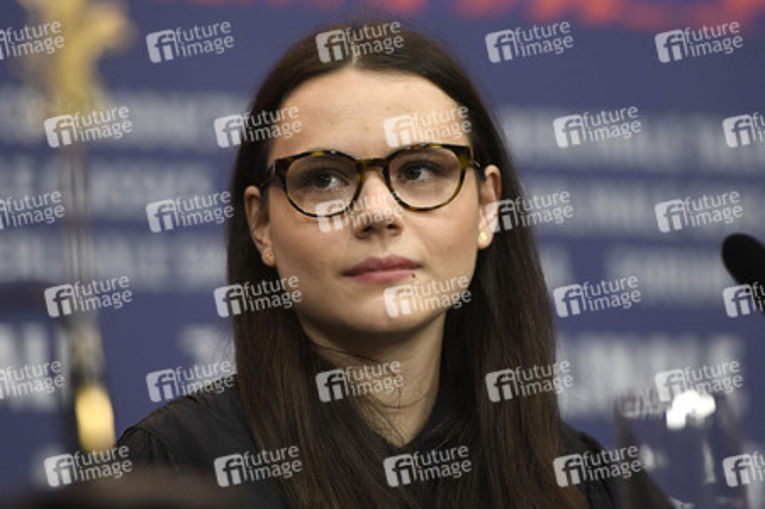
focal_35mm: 200
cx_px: 382
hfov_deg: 10.3
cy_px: 254
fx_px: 4247
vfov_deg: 6.9
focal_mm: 200
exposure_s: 1/400
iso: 1250
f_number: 4
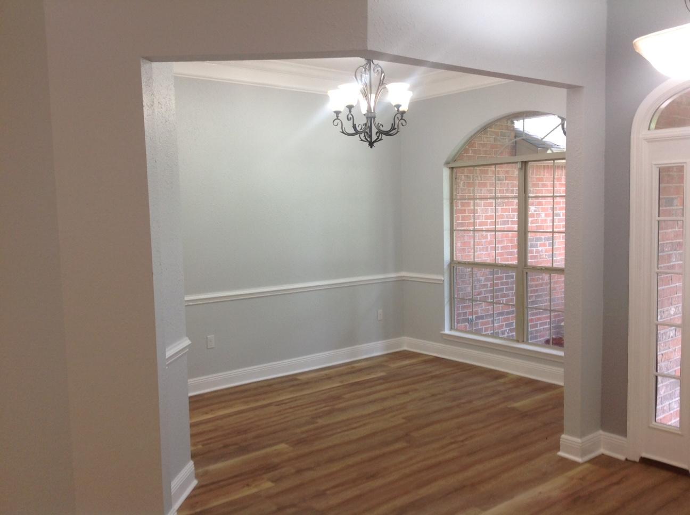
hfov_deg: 52.7
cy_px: 258
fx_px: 697
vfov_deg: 40.6
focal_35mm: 35
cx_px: 345
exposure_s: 1/17
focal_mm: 4.28
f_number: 2.4
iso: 50
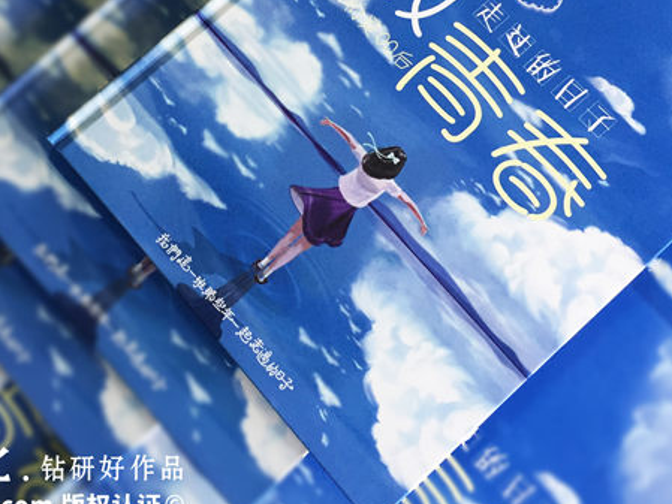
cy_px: 93
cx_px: 292
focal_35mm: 51
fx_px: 990
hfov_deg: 37.4
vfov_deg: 27.9
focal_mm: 4.15
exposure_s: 1/33
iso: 50
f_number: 2.2
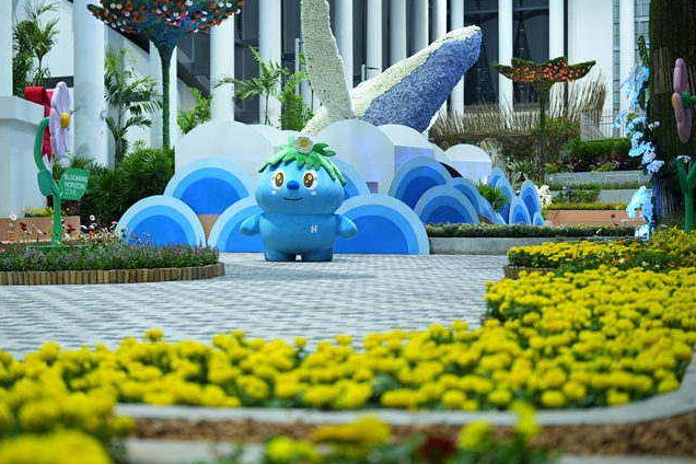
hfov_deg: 35.0
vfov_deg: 23.8
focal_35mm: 57
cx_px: 307
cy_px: 216
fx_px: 1102
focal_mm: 50
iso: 400
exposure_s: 1/320
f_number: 1.4
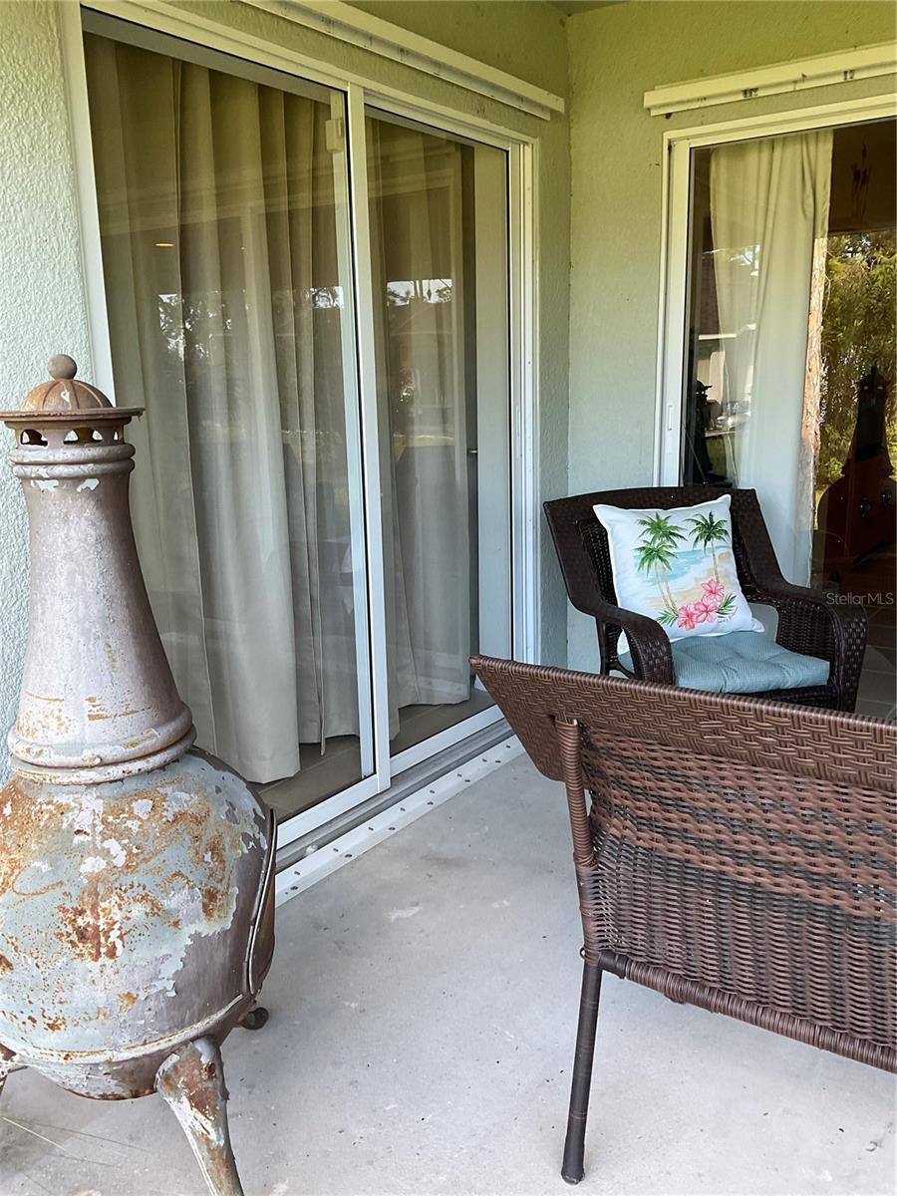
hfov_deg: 48.2
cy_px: 598
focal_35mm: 29
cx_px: 448
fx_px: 1002
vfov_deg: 61.7
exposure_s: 1/122
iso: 64
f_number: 1.8
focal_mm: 3
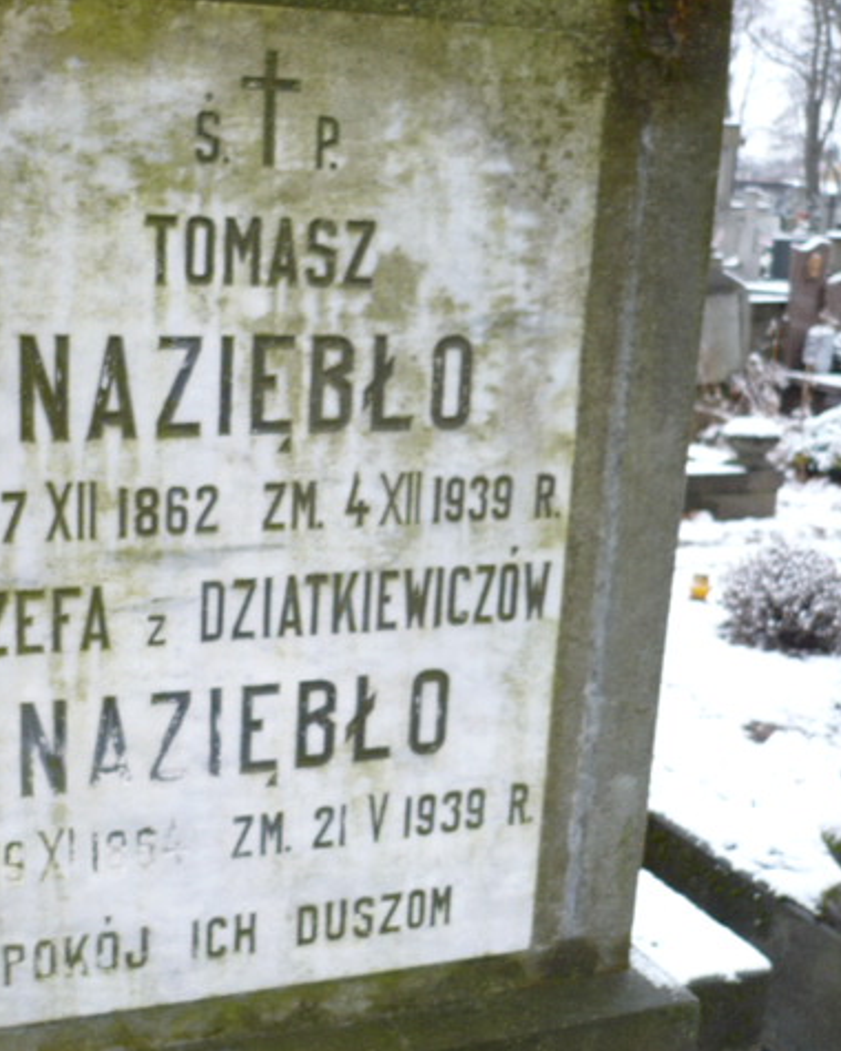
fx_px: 1431
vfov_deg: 40.3
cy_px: 524
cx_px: 257
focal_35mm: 46
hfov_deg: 32.4
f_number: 2.8
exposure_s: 1/40
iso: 100
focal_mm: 5.8
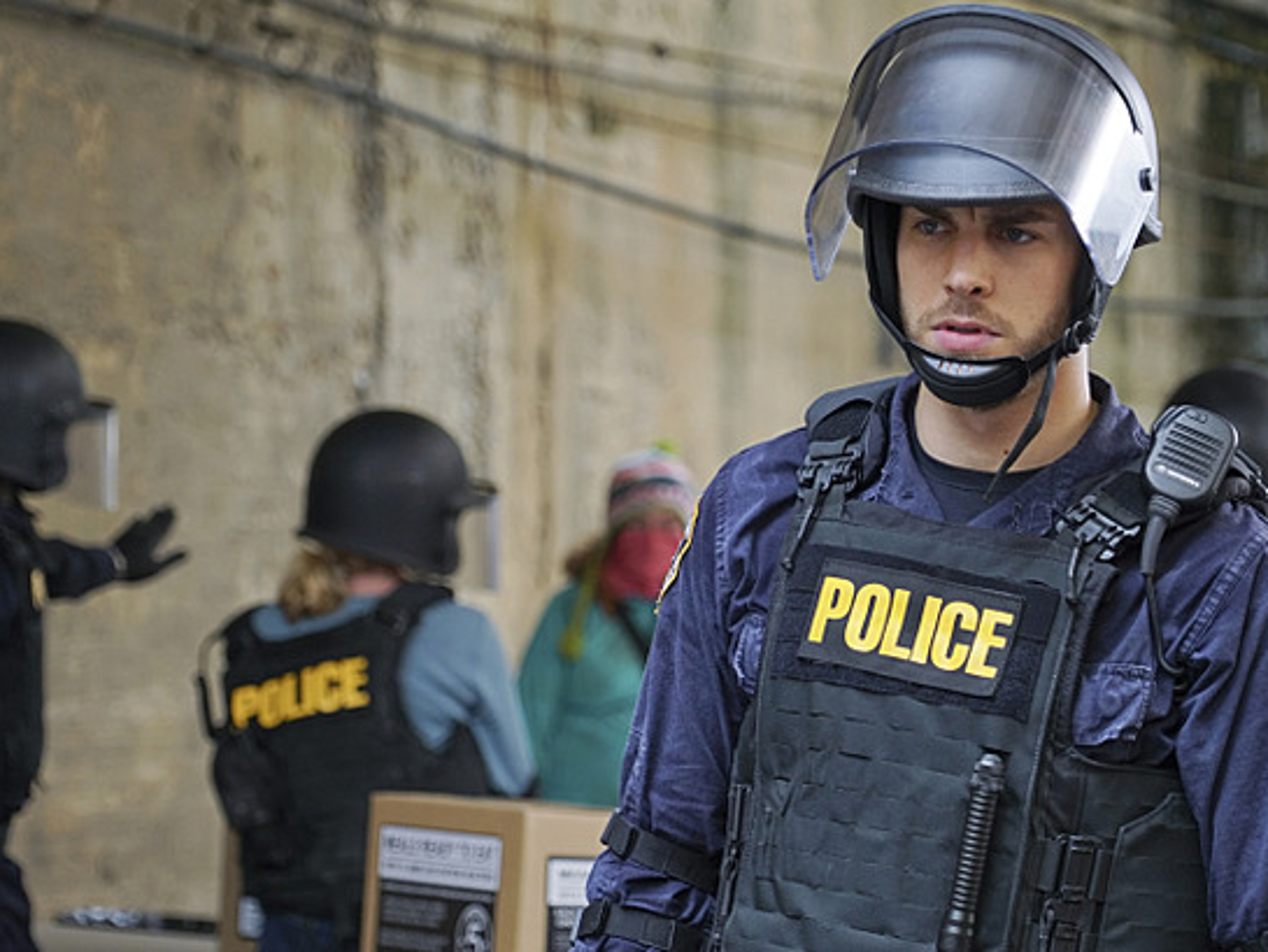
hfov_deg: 10.6
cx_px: 675
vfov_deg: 7.9
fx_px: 6851
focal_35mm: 187
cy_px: 589
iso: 400
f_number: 6.3
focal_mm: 136
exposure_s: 1/200
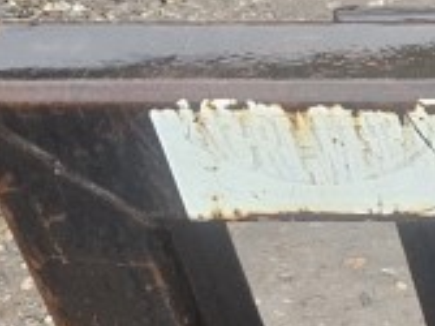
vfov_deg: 10.1
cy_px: 519
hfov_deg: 11.8
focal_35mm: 141
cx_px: 987
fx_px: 1771
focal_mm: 5.4
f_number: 1.8
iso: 250
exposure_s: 1/180
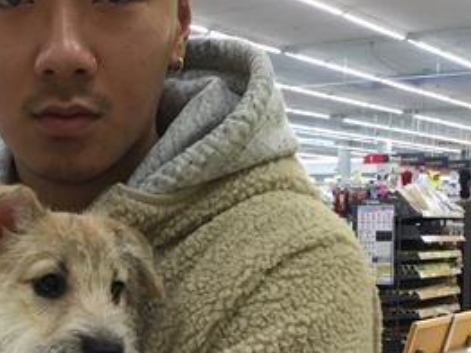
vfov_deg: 20.5
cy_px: 274
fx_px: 965
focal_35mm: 71
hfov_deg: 26.7
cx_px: 70
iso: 50
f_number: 2.4
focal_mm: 3.3
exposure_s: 1/30
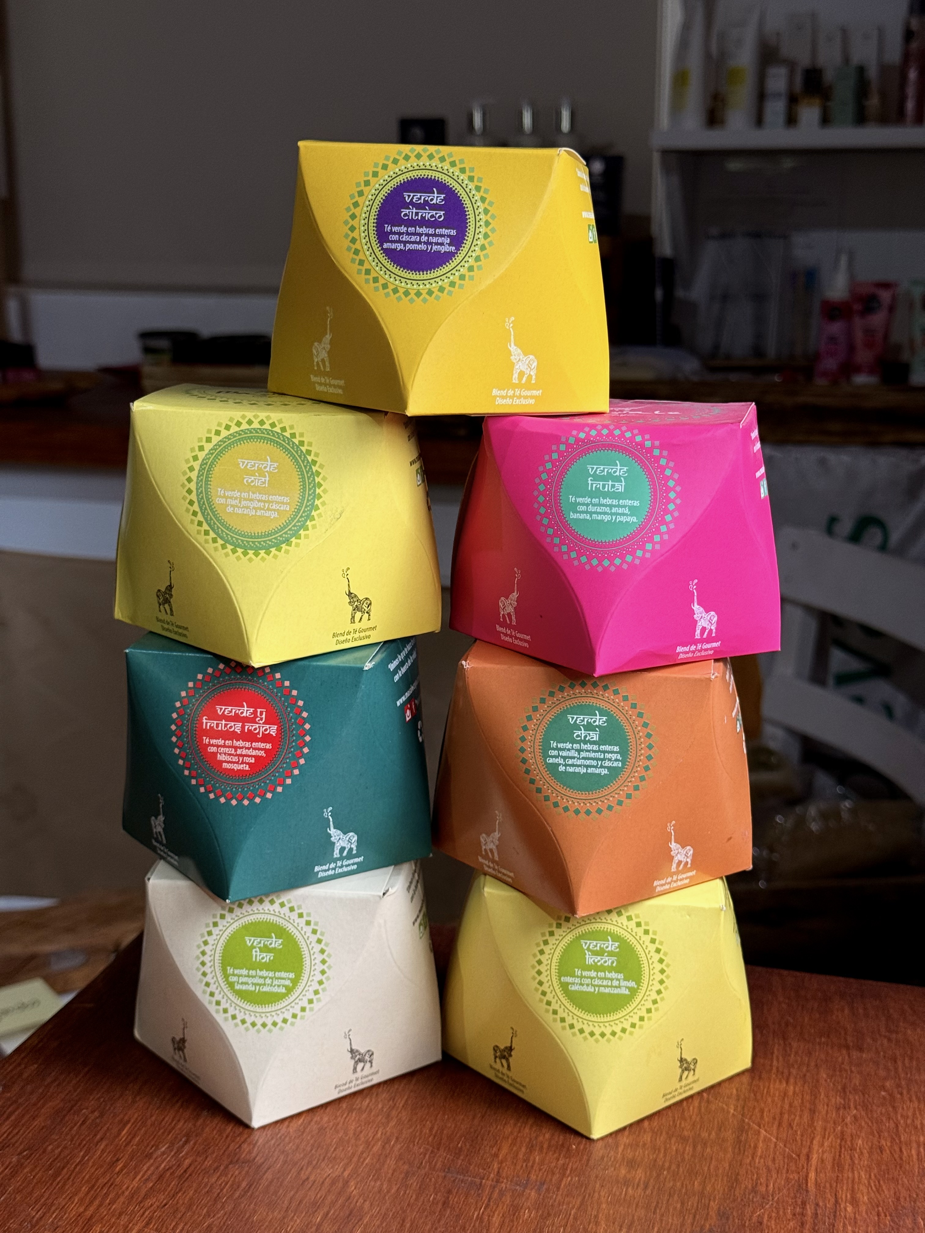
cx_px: 462
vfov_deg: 39.7
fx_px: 1710
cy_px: 616
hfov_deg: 30.3
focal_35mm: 48
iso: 100
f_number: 1.78
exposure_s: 1/60
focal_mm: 6.76
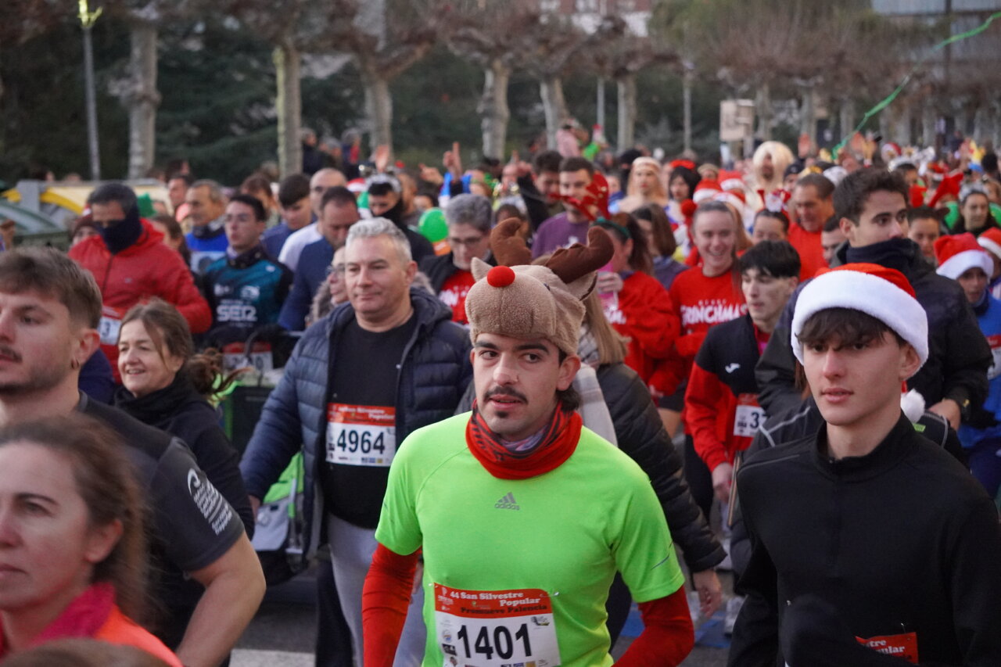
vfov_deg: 16.5
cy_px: 334
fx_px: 2294
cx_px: 500
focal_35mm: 82
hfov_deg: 24.6
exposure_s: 1/160
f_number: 4.5
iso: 6400
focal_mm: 55
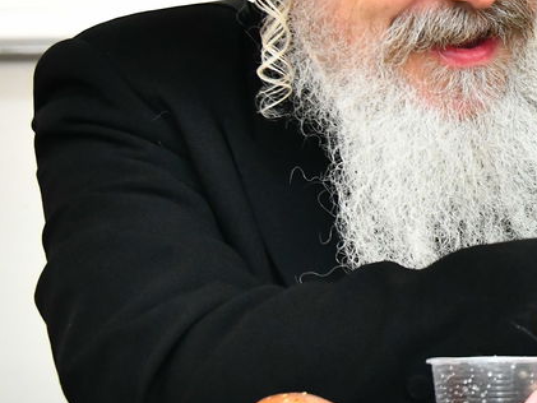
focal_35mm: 198
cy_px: -50
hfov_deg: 9.7
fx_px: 3072
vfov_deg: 7.5
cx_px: 809
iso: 4000
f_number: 5.6
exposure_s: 1/125
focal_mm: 62
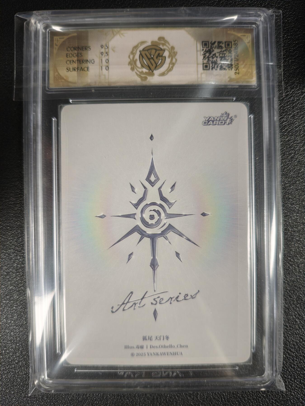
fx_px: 305
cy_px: 203
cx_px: 152
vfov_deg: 67.3
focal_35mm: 26
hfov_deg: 53.1
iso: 500
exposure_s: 1/100
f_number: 1.5
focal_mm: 4.94
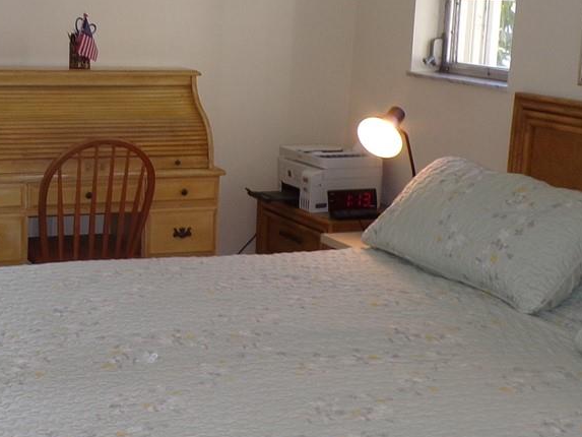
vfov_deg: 21.9
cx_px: 149
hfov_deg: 28.6
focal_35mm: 67
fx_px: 1127
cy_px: 200
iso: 80
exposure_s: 1/50
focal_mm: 4.3
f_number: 4.3
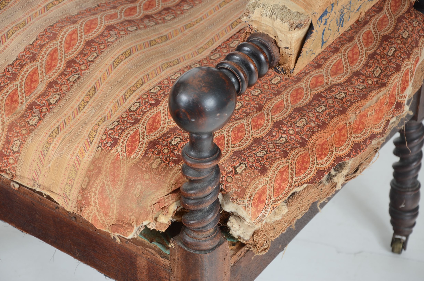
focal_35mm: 128
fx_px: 1499
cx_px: 212
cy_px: 140
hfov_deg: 16.1
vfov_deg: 10.7
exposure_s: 1/80
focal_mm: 85
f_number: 6.3
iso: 160
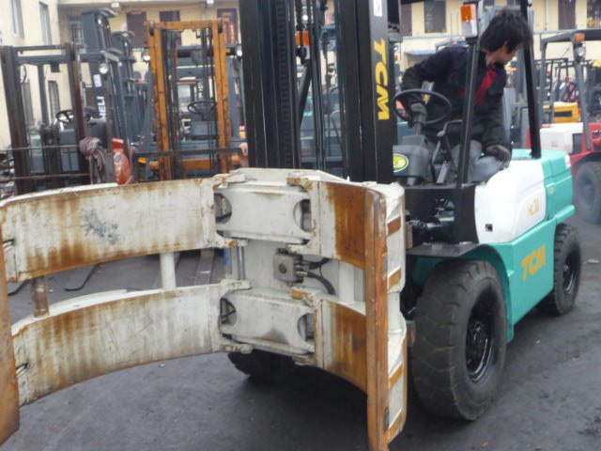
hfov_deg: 46.8
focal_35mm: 40
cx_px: 300
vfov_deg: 36.0
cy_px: 226
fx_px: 694
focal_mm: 4.7
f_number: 3.3
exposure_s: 1/30
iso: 200
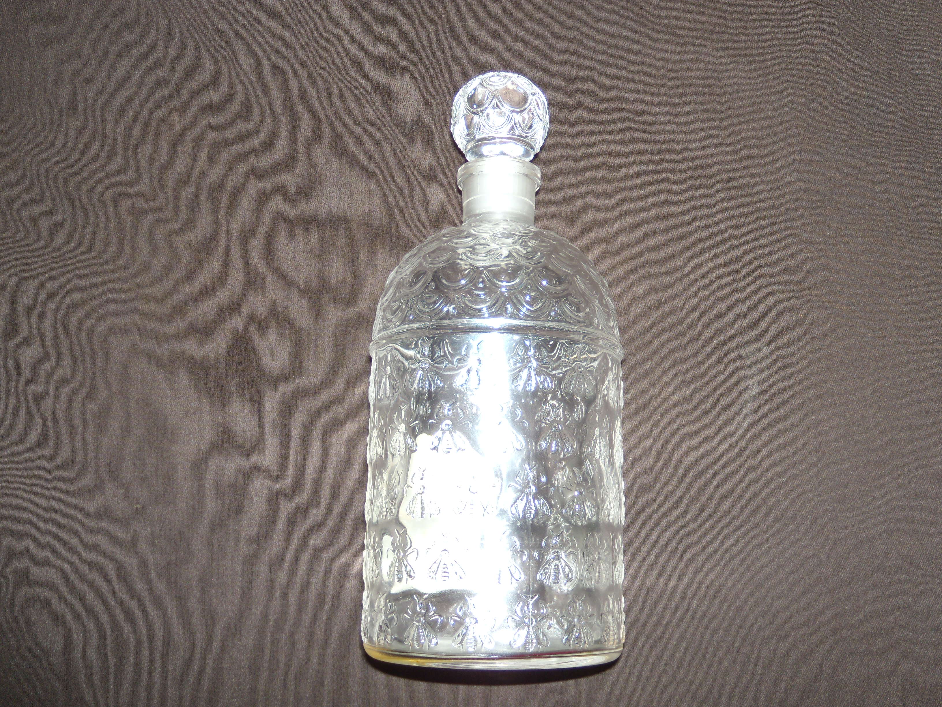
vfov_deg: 39.7
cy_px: 354
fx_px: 980
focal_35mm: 36
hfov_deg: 51.4
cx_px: 471
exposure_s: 1/30
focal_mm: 6.4
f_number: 3.6
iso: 80
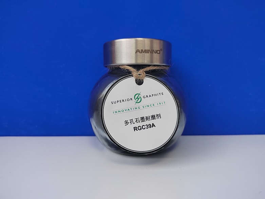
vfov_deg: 58.9
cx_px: 132
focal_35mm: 23
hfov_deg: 73.9
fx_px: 176
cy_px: 100
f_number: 1.9
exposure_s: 1/100
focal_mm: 5.52
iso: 638
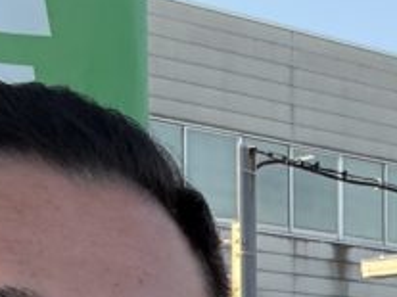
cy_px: 514
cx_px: 677
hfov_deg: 15.3
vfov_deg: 12.1
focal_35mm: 114
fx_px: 1307
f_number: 1.9
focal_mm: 2.69
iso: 64
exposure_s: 1/232
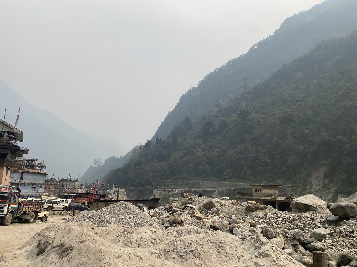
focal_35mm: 26
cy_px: 134
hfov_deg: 67.3
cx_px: 178
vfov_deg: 53.1
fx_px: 268
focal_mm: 4.25
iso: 32
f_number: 1.8
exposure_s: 1/3401
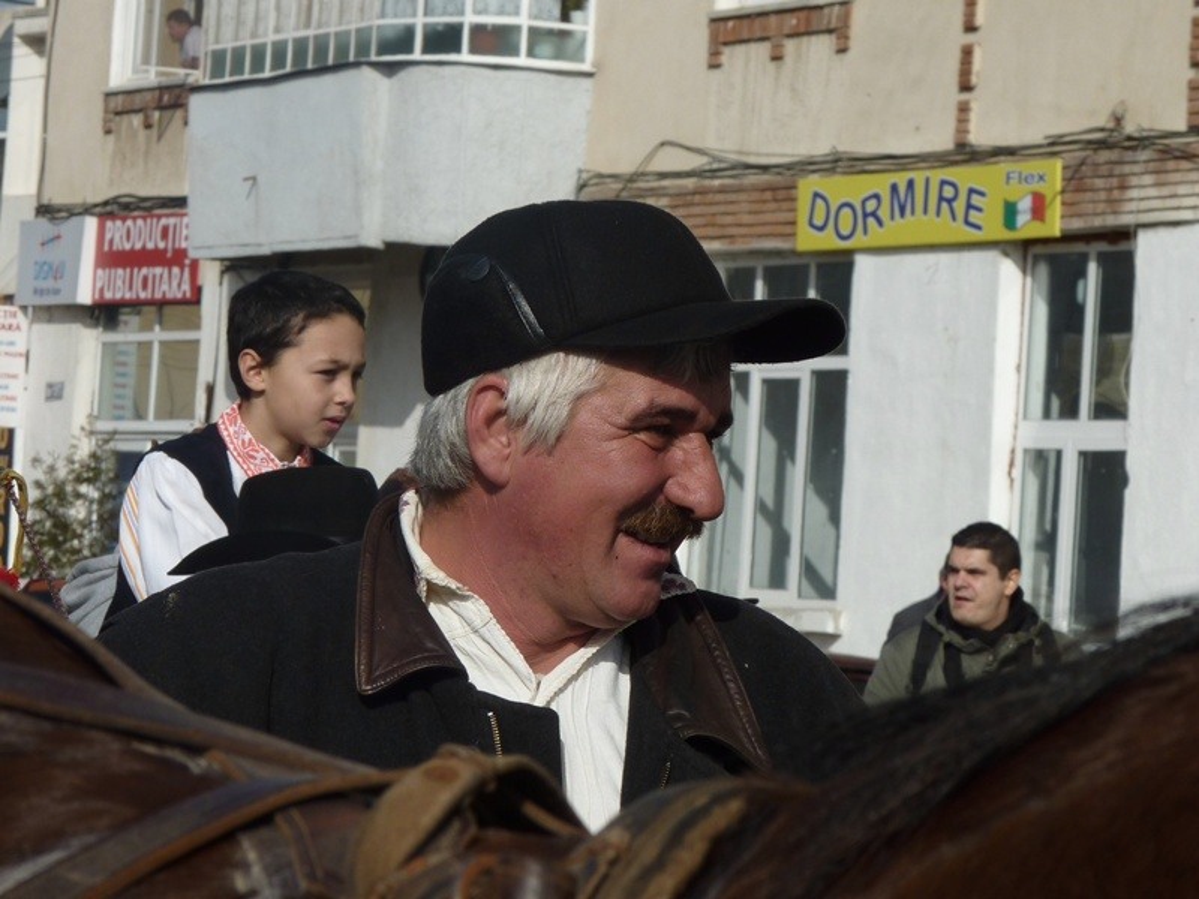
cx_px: 600
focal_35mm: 182
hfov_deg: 10.9
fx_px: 6304
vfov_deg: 8.2
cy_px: 450
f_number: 6.3
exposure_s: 1/640
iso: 80
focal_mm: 29.9
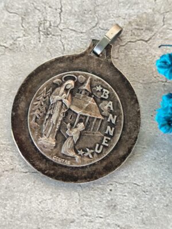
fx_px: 616
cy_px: 114
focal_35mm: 93
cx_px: 86
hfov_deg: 15.9
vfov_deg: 21.1
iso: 500
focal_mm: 6.19
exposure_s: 1/25
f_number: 1.65
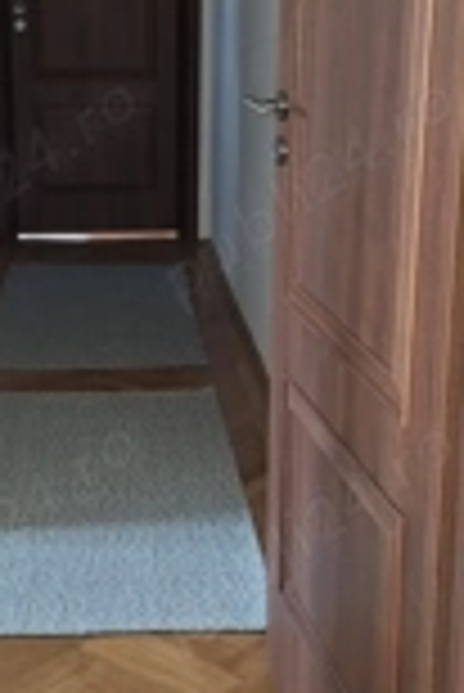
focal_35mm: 62
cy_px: 266
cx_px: 149
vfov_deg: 32.2
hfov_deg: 21.9
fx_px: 1196
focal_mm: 5.54
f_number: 1.8
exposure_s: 1/33
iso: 250
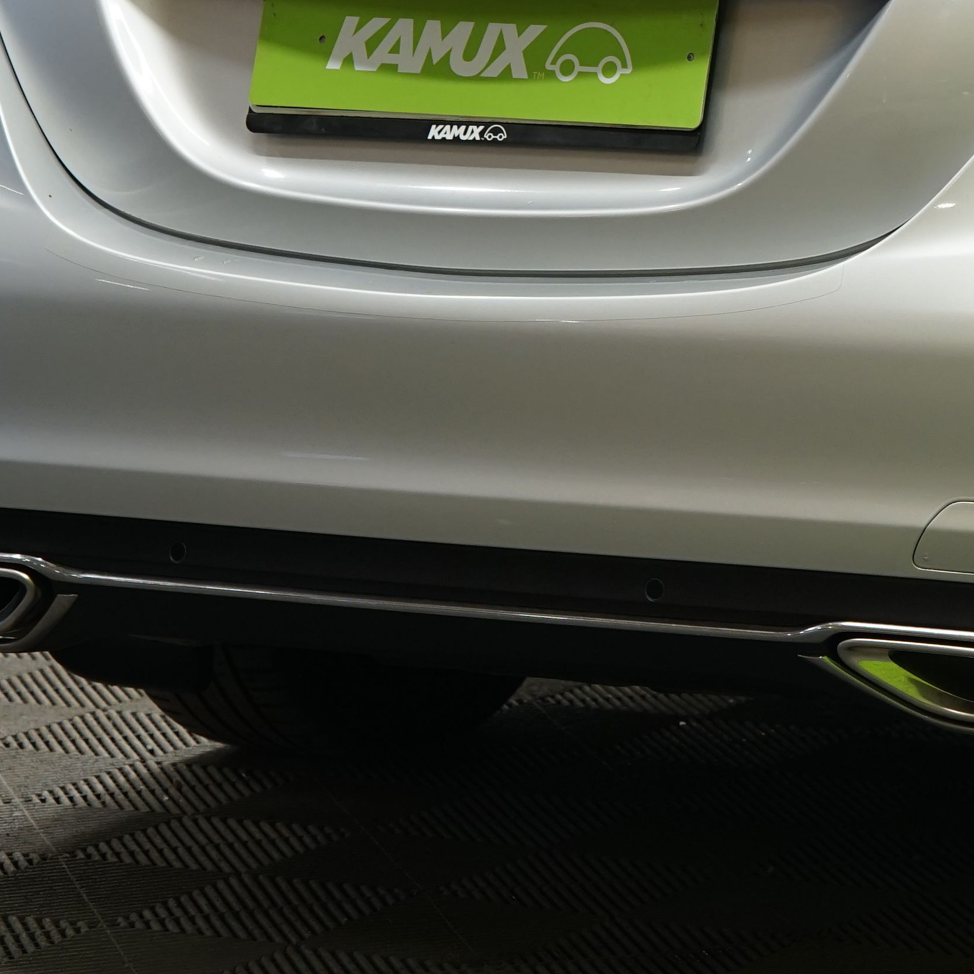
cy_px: -62
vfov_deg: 8.8
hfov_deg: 8.8
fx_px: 6271
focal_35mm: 197
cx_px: 1244
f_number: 5.6
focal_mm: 64
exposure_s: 1/15
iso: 500
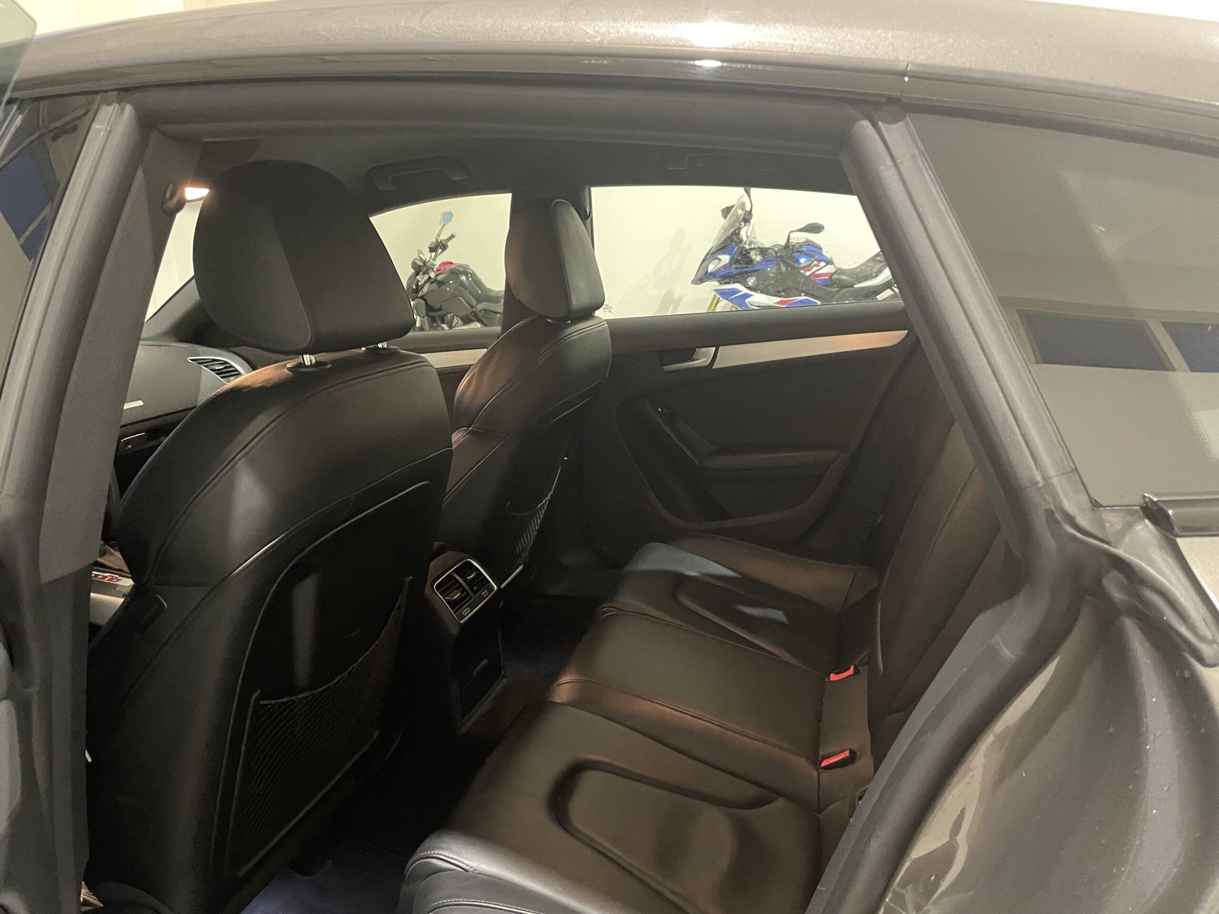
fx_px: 916
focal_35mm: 26
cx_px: 610
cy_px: 457
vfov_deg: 53.1
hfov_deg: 67.3
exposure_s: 1/17
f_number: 1.6
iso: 1000
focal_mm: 4.2
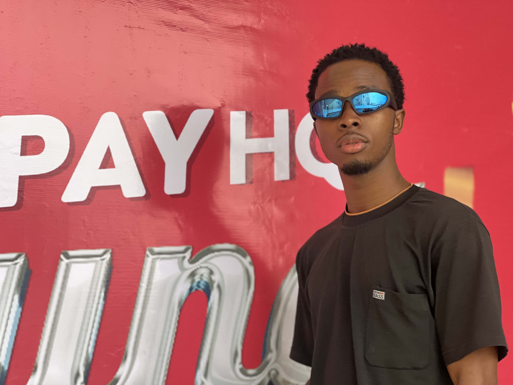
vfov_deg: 19.1
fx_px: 1141
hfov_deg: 25.3
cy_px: 192
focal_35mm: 77
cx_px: 256
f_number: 2.8
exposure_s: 1/121
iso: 125
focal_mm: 9
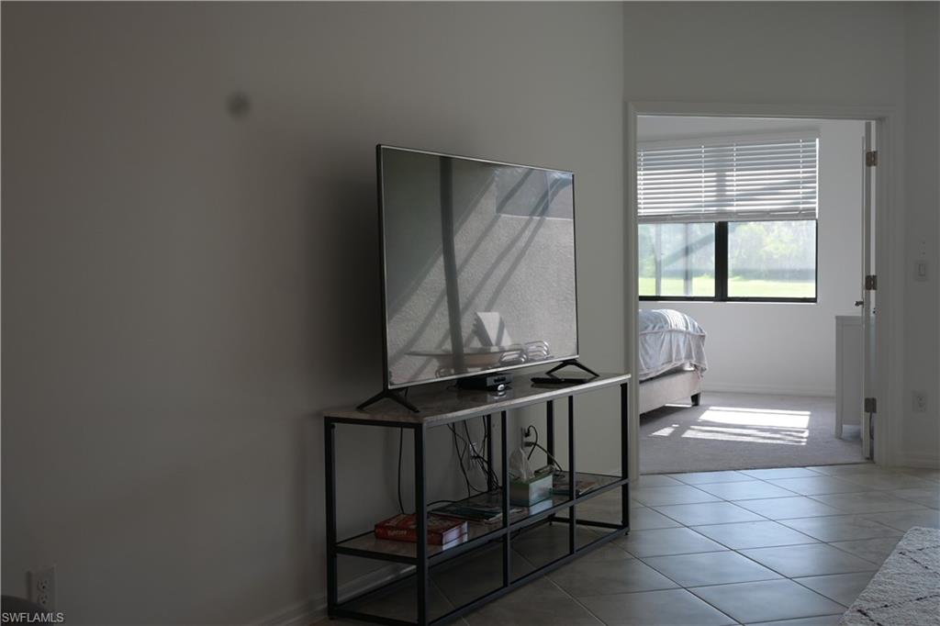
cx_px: 470
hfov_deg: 47.2
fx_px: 1077
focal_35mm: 41
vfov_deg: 32.4
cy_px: 313
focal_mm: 27.5
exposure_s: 1/60
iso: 450
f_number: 4.5
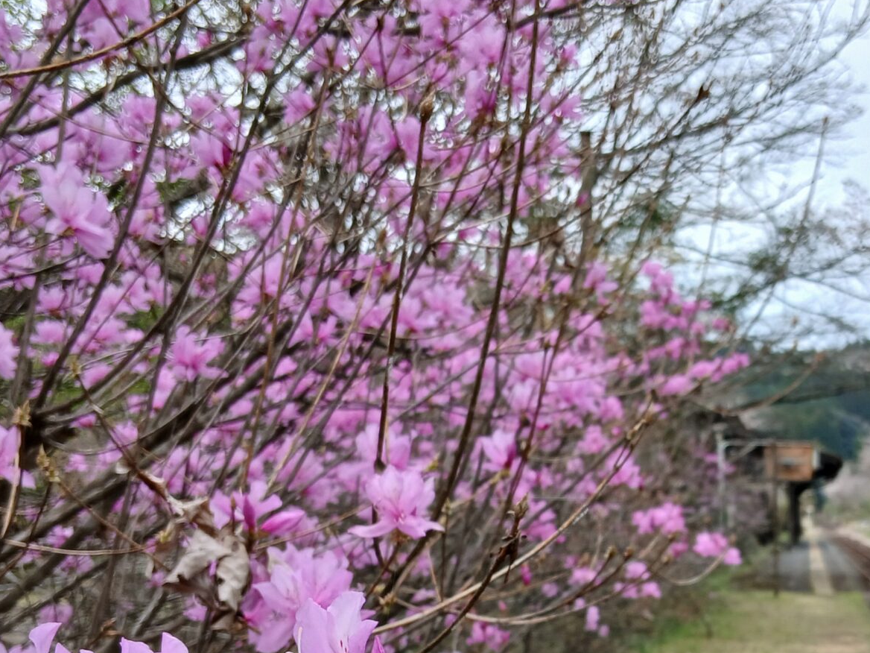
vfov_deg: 25.3
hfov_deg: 33.4
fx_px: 1433
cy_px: 517
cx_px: 593
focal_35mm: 57
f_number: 1.8
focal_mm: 3.86
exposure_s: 1/215
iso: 20
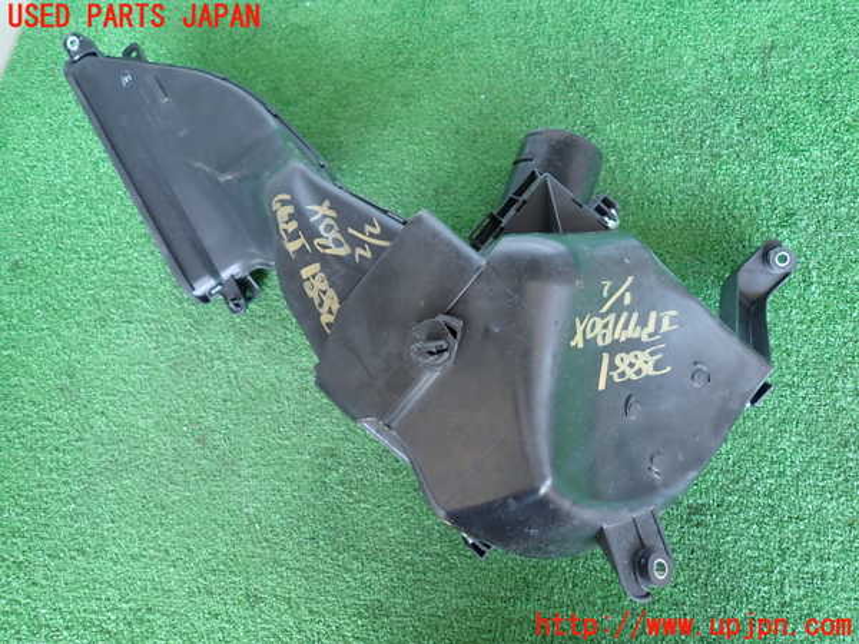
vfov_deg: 54.9
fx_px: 620
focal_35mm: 25
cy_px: 322
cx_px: 430
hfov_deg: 69.4
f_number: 2
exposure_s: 1/60
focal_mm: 4.5
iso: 200
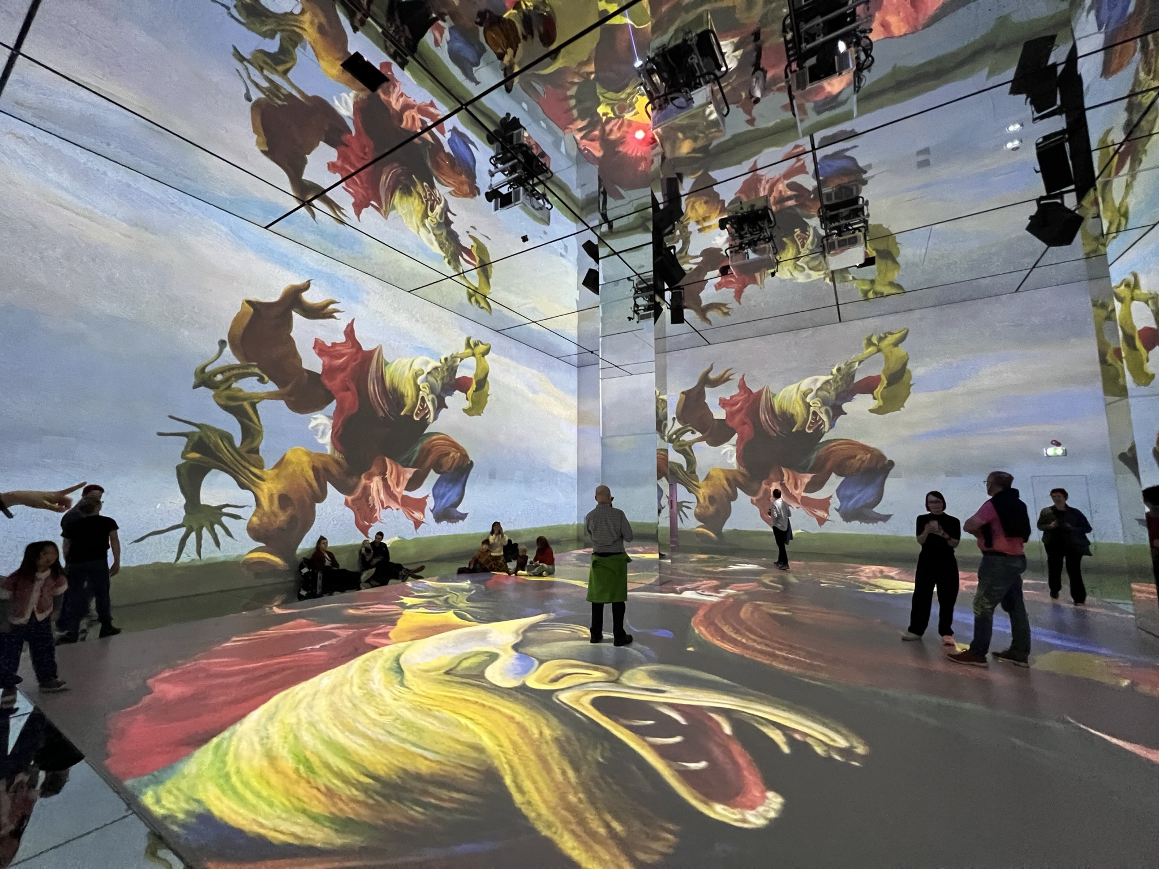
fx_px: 435
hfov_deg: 106.2
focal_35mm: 13
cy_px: 434
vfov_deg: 89.9
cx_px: 580
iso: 800
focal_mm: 1.57
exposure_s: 1/57
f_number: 1.8
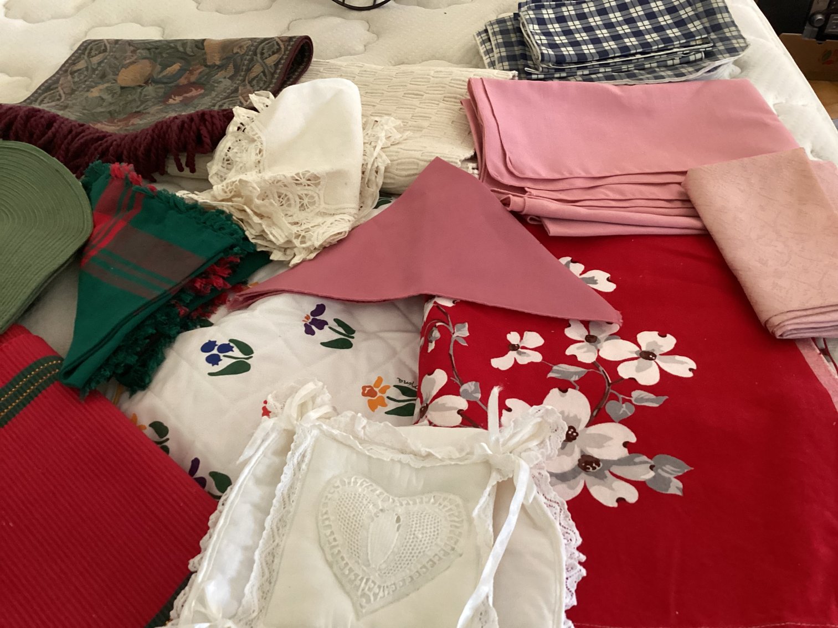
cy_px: 314
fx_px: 751
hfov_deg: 58.3
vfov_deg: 45.4
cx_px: 419
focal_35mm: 31
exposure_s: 1/33
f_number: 2.4
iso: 250
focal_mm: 3.3
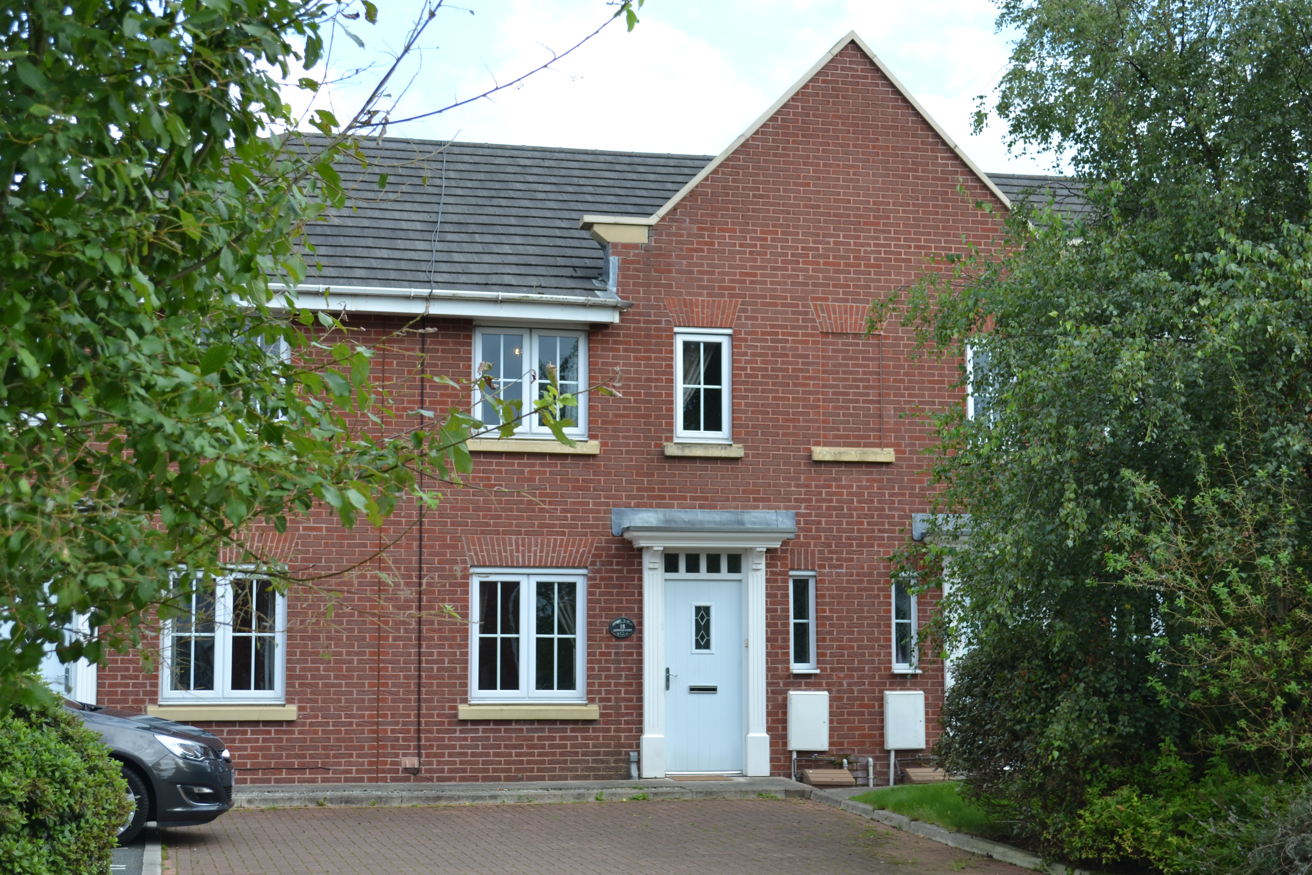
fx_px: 1968
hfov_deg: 36.9
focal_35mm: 54
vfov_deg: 25.1
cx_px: 656
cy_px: 438
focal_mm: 36
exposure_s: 1/125
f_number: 5.6
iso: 100
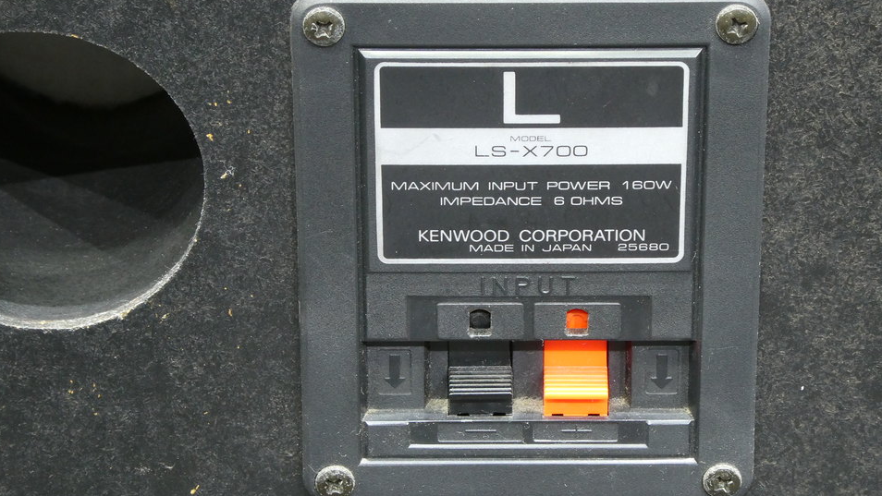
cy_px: 276
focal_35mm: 148
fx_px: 3462
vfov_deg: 8.2
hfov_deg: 14.5
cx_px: 439
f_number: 5.5
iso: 400
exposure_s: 1/2
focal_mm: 24.2
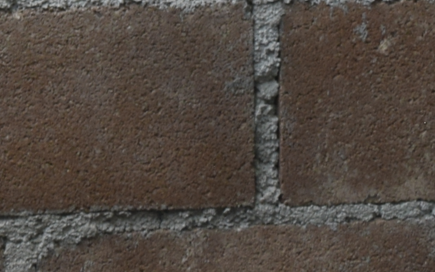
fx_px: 2691
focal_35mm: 227
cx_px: -500
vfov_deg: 5.5
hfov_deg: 8.6
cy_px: -512
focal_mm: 25
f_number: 5.6
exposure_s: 1/125
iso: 250
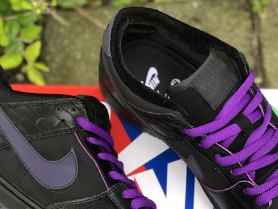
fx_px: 707
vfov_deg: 16.7
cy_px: 170
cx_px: 130
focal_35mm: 88
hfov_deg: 22.2
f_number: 2.4
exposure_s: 1/60
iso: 20
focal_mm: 6
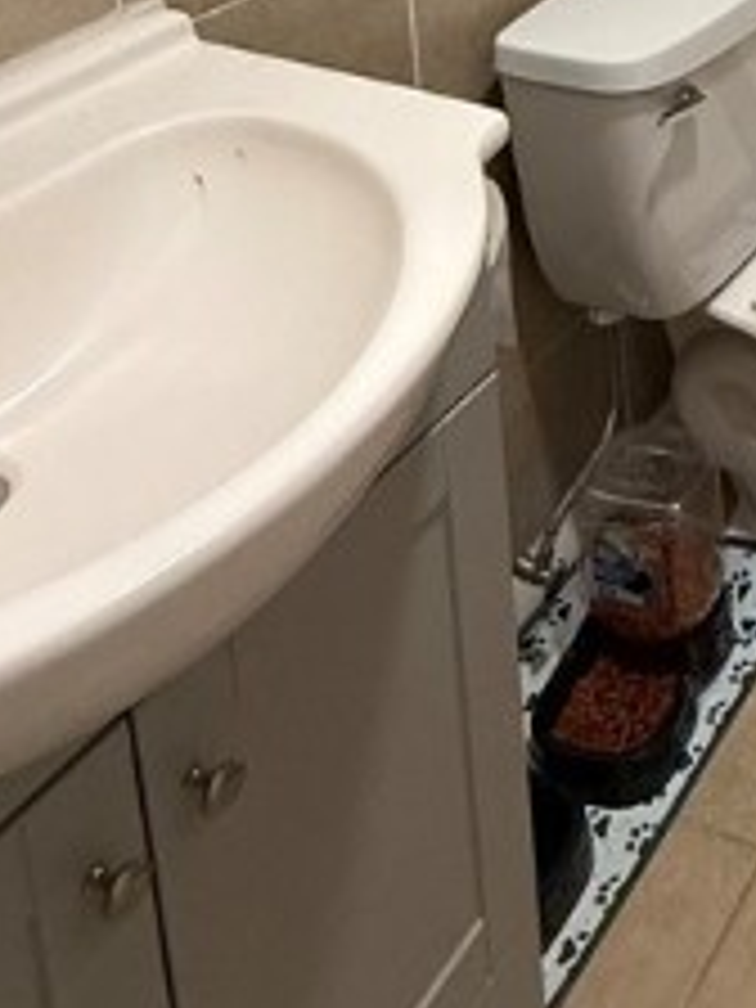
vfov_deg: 31.4
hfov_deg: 25.6
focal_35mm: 48
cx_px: 1004
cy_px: -274
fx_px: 1398
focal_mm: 2.22
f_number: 2.2
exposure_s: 1/60
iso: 320
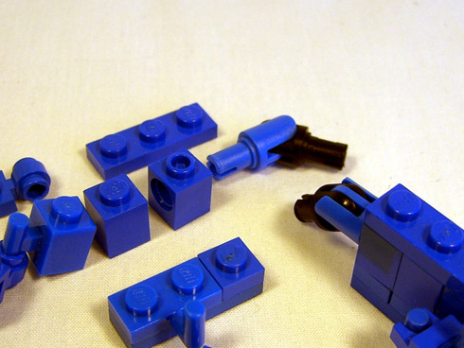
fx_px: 831
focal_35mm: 62
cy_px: 227
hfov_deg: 31.2
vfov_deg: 23.6
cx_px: 236
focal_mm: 7.9
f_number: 2.8
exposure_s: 1/160
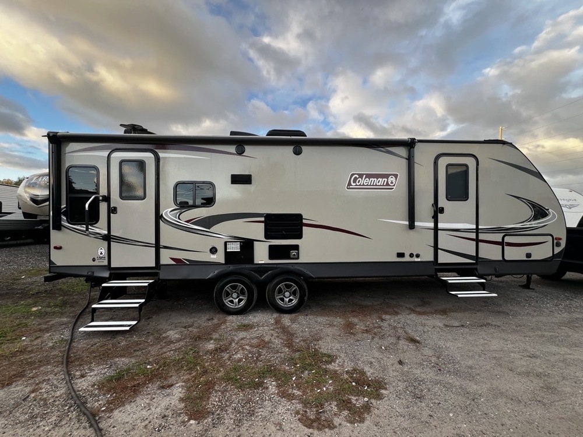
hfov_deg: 106.2
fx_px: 219
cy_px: 218
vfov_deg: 89.9
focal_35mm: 13
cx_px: 292
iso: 32
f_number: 1.8
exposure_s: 1/157
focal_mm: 1.57
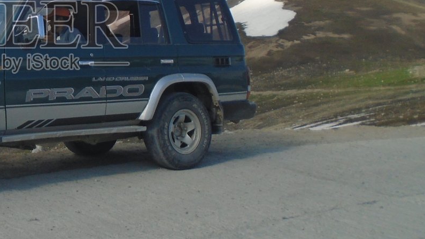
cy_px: 37
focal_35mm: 57
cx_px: 40
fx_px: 642
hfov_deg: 34.5
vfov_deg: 20.8
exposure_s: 1/160
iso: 100
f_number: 8
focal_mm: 4.6
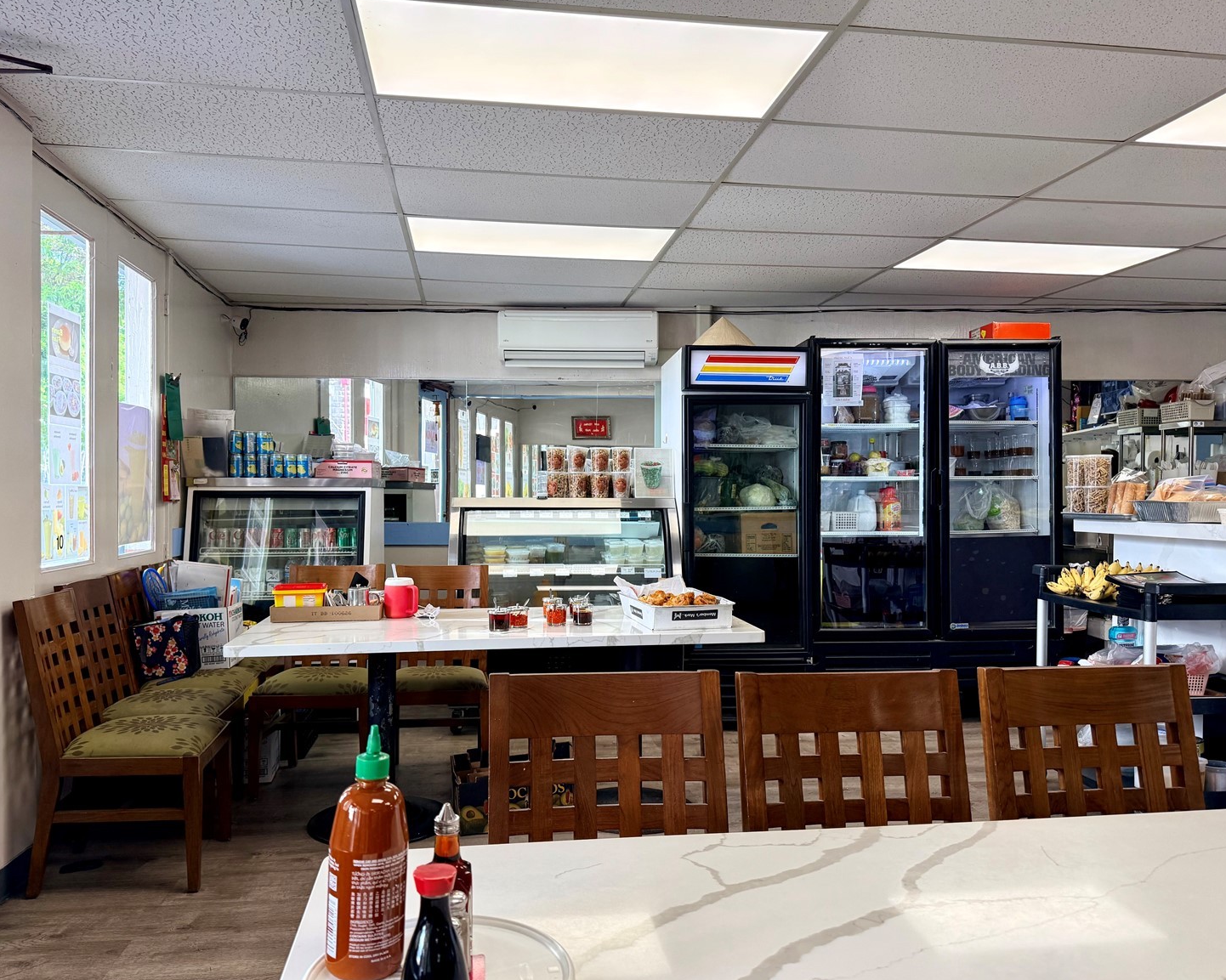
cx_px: 597
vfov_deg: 54.9
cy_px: 499
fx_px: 943
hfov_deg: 66.0
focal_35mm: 26
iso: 160
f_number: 1.78
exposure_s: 1/227
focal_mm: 6.76
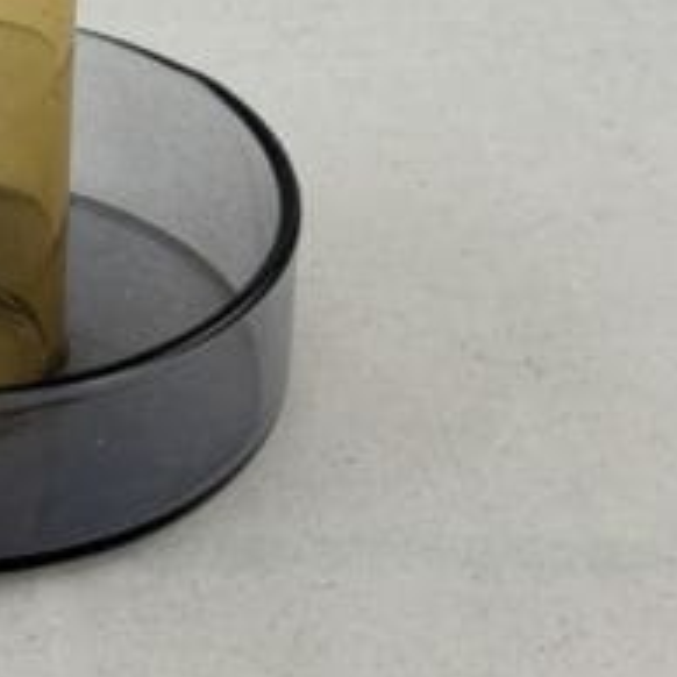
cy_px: -99
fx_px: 3230
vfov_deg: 11.8
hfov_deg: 11.8
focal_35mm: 146
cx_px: -91
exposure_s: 1/144
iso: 50
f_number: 1.78
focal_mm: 6.86
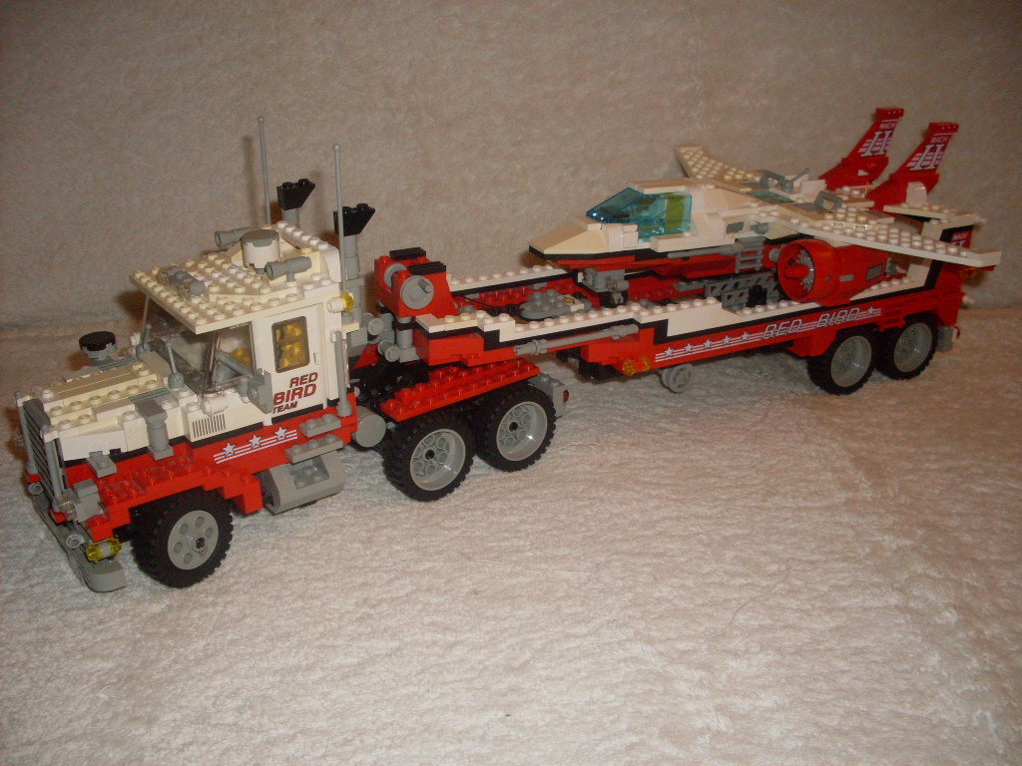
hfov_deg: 49.0
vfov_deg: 37.7
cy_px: 383
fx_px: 1122
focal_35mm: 38
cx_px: 511
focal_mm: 6.3
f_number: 2.8
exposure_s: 1/45
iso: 100
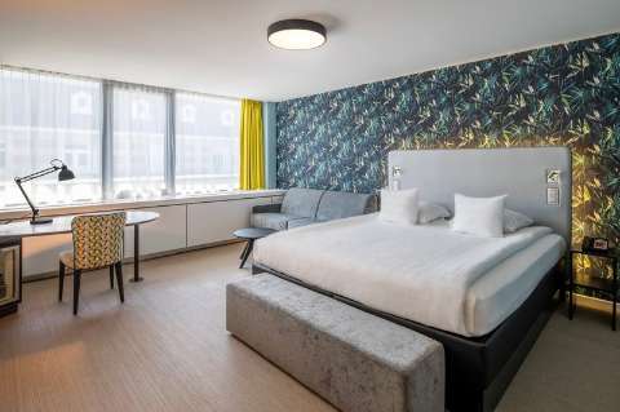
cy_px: 206
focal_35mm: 19
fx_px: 327
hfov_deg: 87.0
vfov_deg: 64.4
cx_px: 310
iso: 100
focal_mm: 19
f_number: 10
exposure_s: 1/13
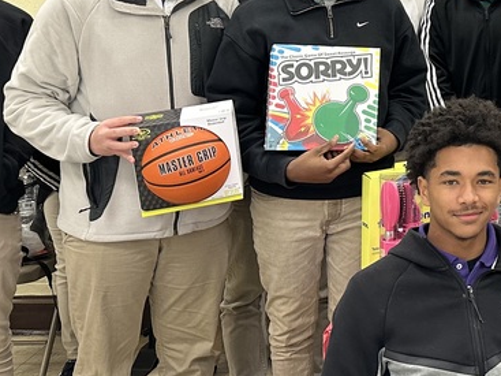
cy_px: -34
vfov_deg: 20.9
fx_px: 969
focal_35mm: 67
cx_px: 607
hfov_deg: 25.8
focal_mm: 6.86
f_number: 1.78
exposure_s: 1/120
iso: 160
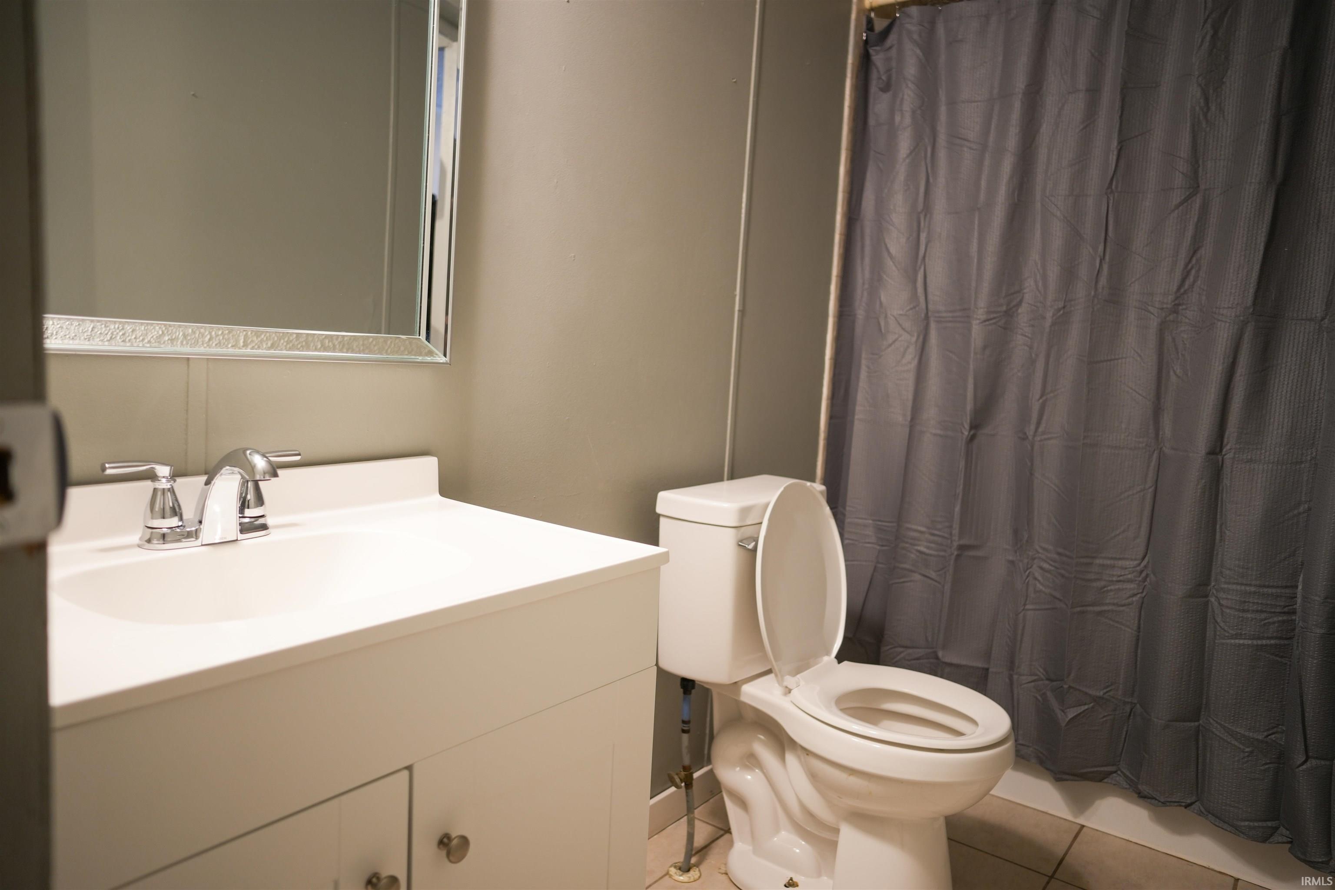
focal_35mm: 24
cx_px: 668
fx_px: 890
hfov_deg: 73.7
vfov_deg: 53.1
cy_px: 445
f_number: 2.8
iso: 250
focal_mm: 24
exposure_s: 1/30
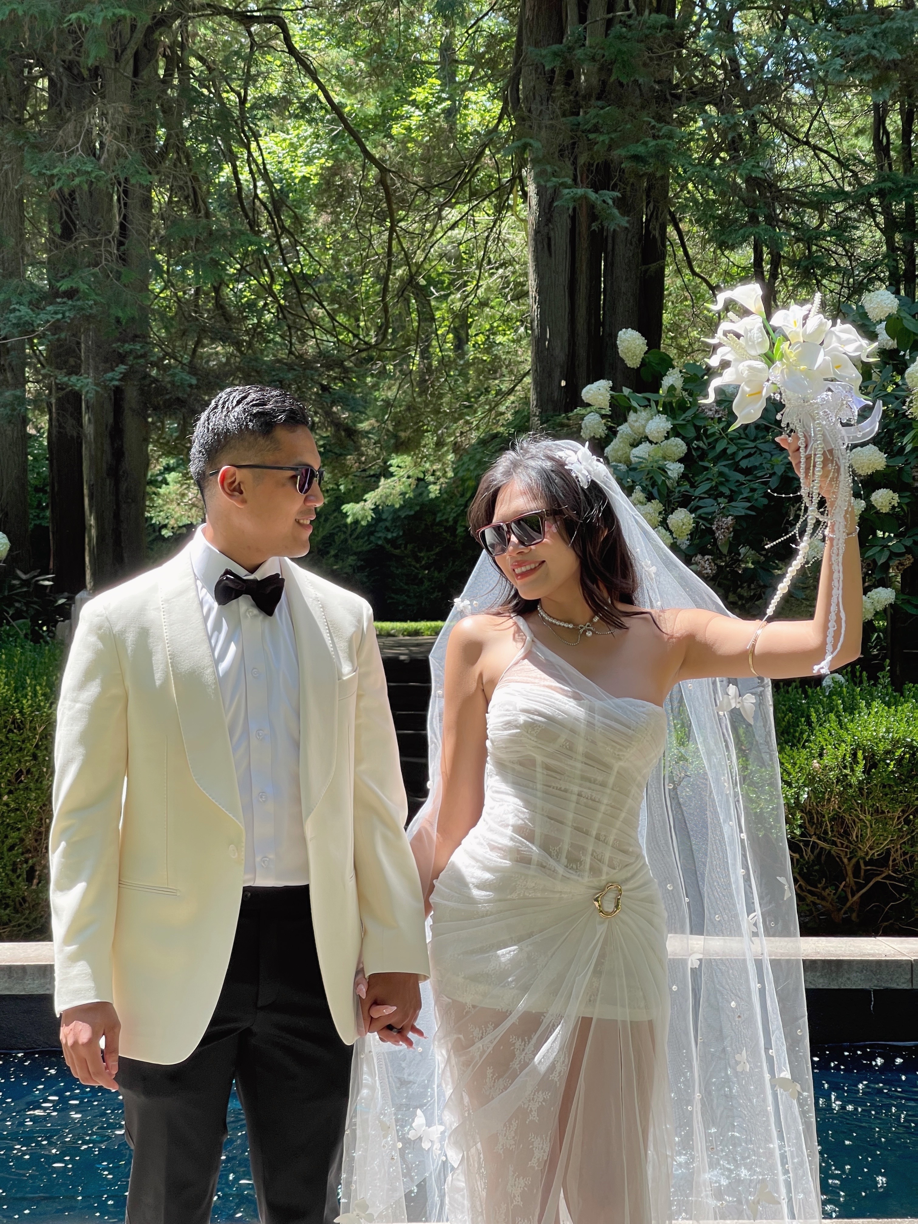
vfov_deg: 30.3
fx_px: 2263
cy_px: 612
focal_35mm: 64
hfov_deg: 22.9
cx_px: 459
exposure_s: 1/215
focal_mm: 7.5
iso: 20
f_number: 2.2
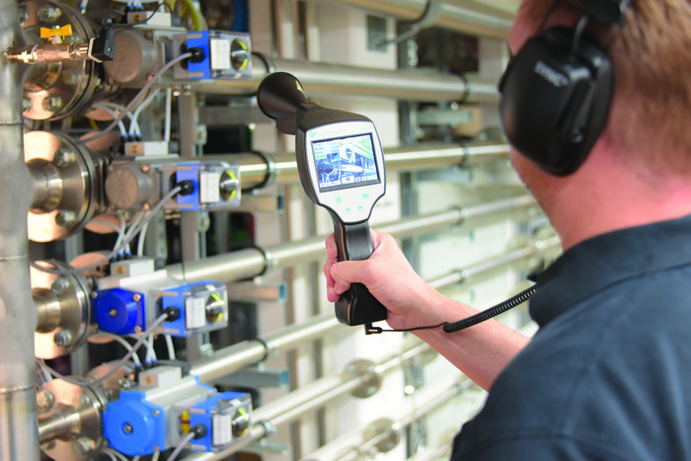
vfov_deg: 23.4
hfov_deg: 34.5
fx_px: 1113
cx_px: 346
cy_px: 230
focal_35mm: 58
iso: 2000
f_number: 4.5
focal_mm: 58
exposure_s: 1/125
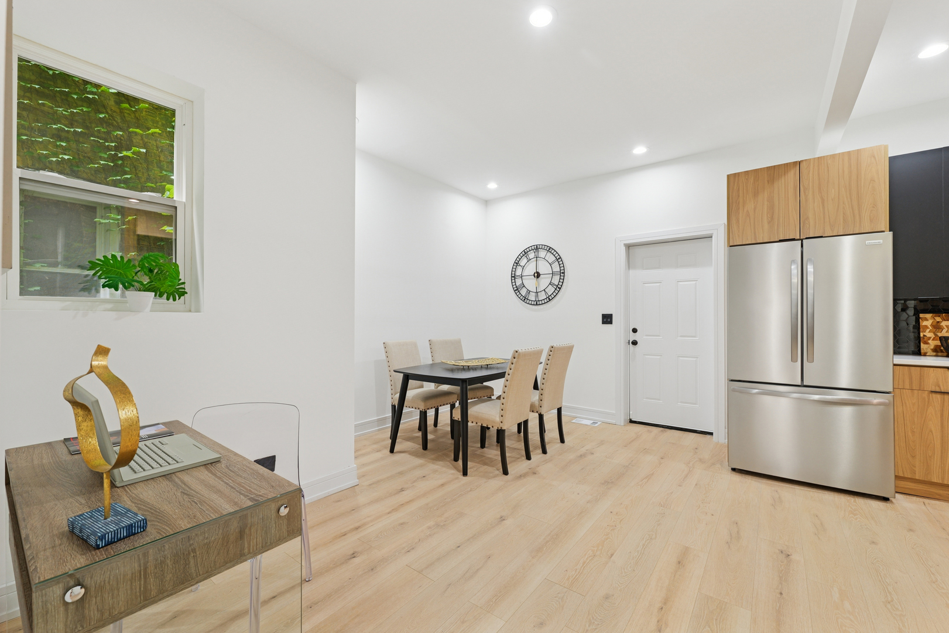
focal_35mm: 14
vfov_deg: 81.2
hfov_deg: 104.3
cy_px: 316
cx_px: 474
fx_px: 369
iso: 400
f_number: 9
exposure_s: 1/15
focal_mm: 14
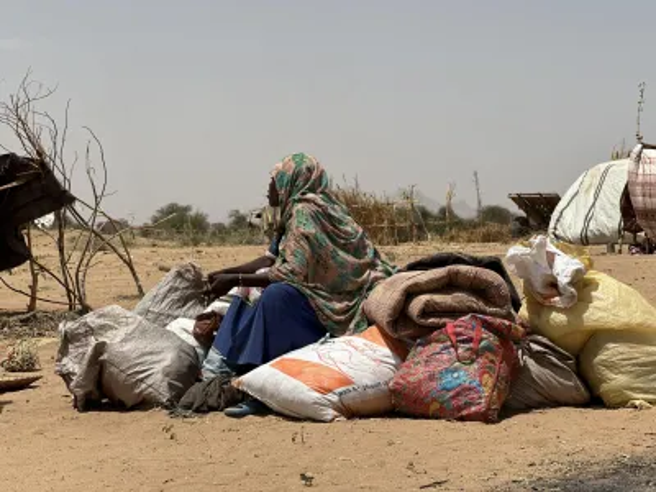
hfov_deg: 25.3
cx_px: 328
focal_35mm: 77
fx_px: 1459
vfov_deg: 19.1
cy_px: 246
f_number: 2.8
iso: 32
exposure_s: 1/1085
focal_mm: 9
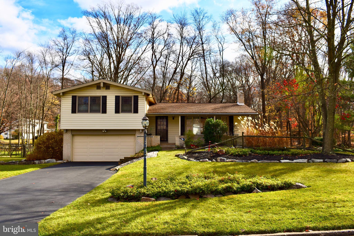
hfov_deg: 57.2
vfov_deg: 40.0
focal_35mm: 33
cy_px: 118
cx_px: 177
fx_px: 324
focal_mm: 22
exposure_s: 1/200
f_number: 9
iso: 100
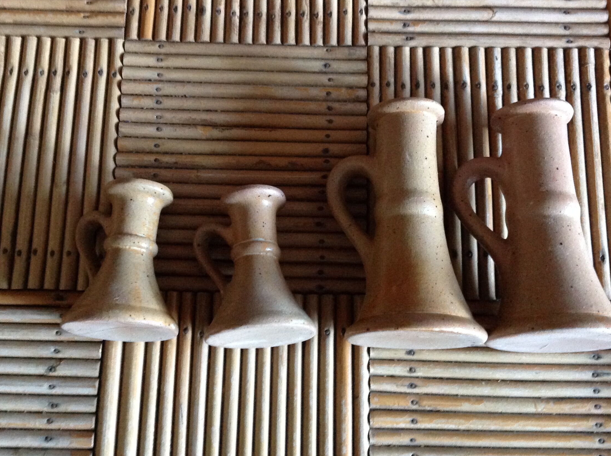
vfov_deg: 35.0
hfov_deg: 45.8
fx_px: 723
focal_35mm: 41
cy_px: 202
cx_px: 298
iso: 400
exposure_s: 1/15
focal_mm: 4.28
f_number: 2.4
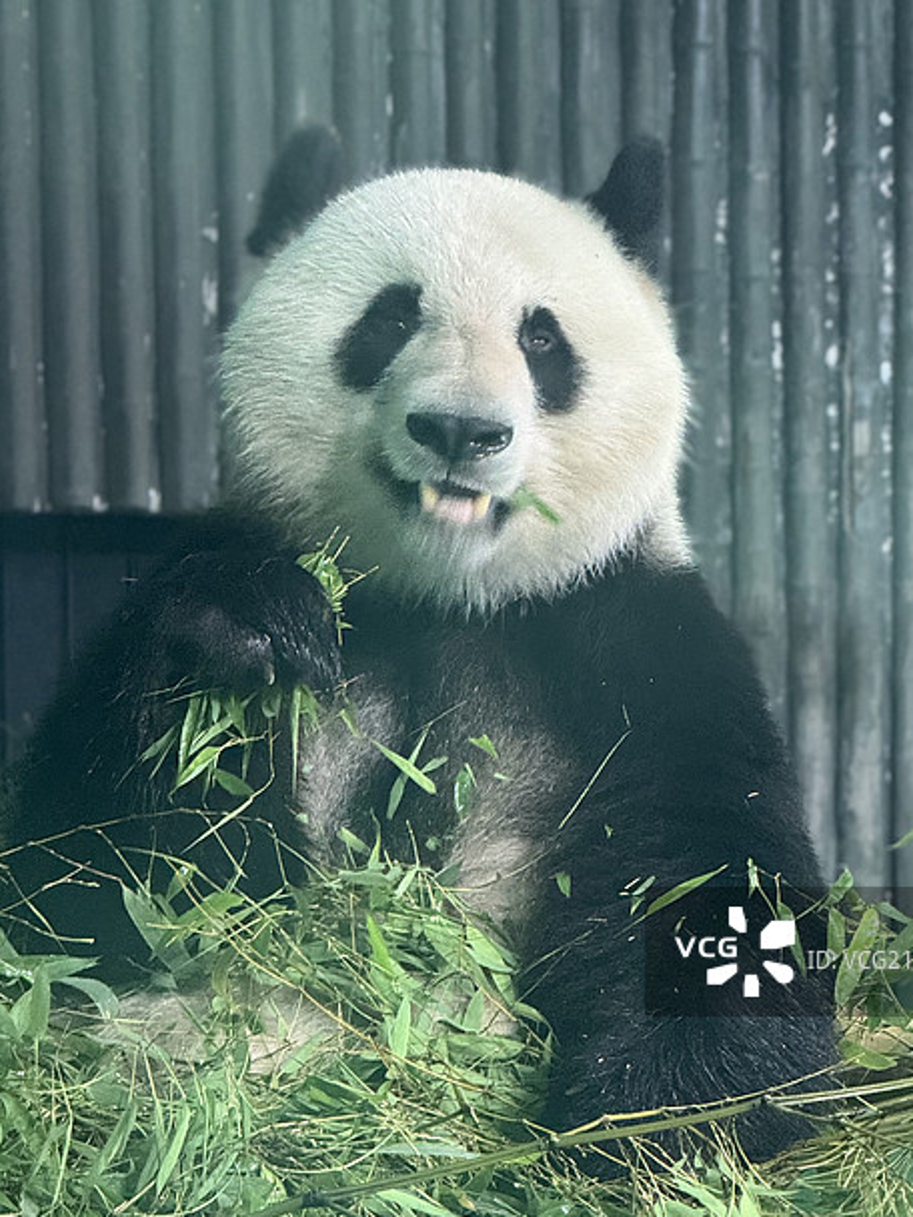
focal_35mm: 158
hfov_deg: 9.4
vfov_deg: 12.5
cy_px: 576
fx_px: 5556
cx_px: 491
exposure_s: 1/33
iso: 500
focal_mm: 15.66
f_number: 2.8
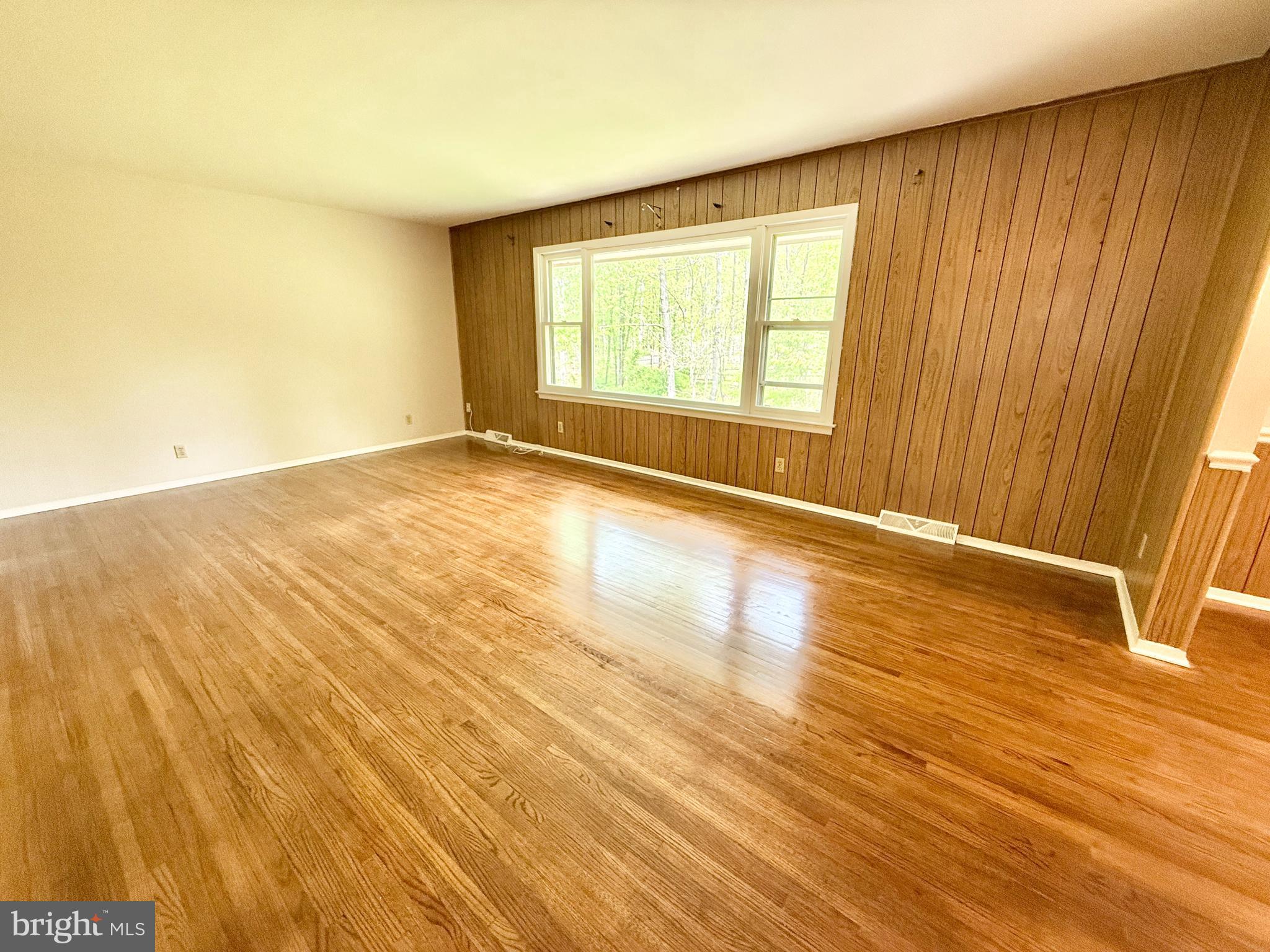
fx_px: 514
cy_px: 476
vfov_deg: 85.7
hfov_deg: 102.1
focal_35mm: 14
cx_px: 635
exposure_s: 1/120
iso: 250
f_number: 2.2
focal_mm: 2.22
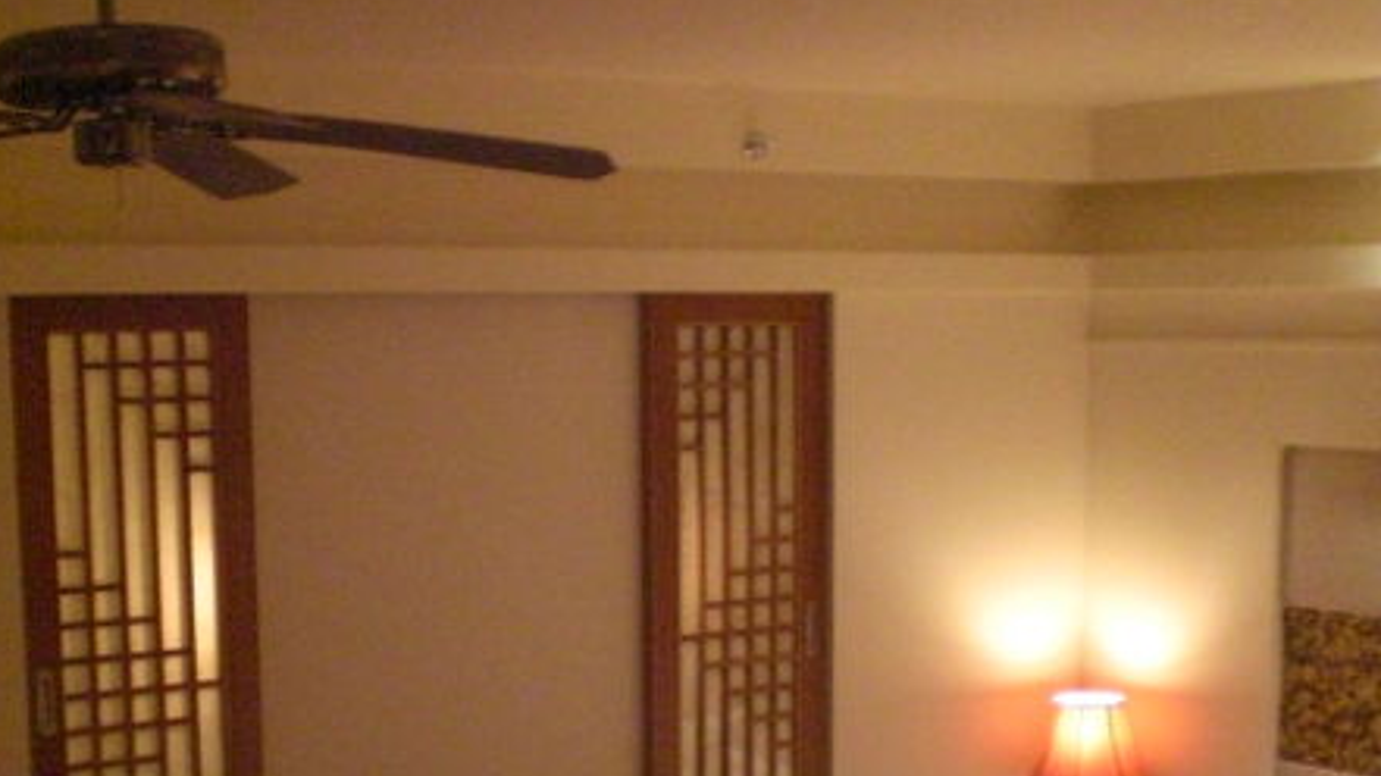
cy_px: 712
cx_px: 648
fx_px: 2234
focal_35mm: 61
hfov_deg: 34.3
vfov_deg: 19.3
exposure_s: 1/30
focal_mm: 6.3
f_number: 3.1
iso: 800
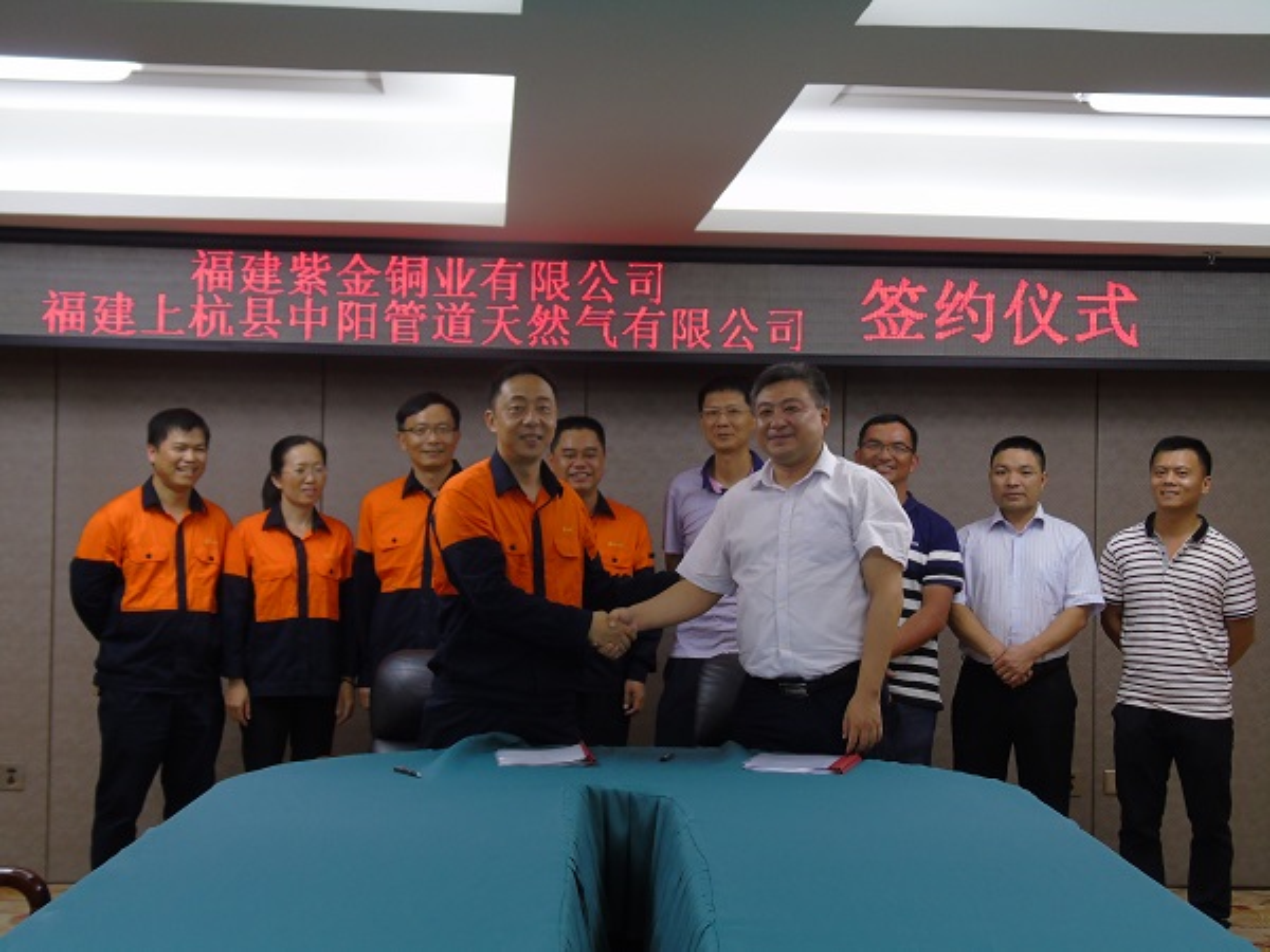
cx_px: 635
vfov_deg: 23.7
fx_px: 2275
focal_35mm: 62
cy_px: 476
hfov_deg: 31.2
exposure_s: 1/30
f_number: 4.5
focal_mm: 11
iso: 160
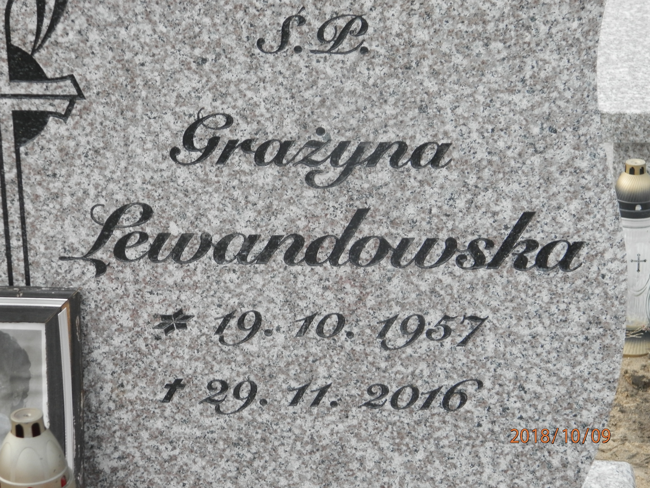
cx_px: 325
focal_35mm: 106
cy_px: 244
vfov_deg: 14.0
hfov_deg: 18.5
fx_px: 1990
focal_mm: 19
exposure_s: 1/160
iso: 125
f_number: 4.5
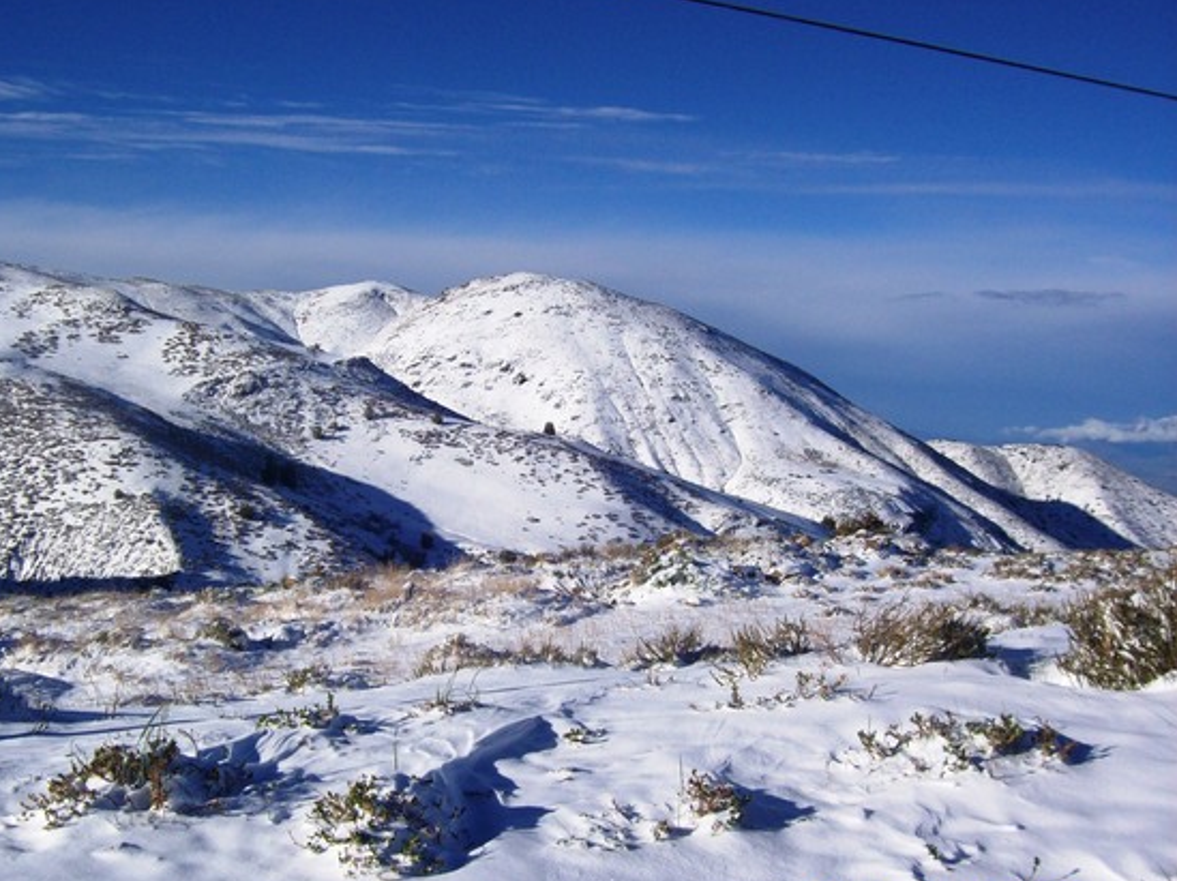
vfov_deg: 34.3
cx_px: 493
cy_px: 495
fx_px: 1427
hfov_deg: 44.7
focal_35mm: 42
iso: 80
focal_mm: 6
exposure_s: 1/1274
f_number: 4.8
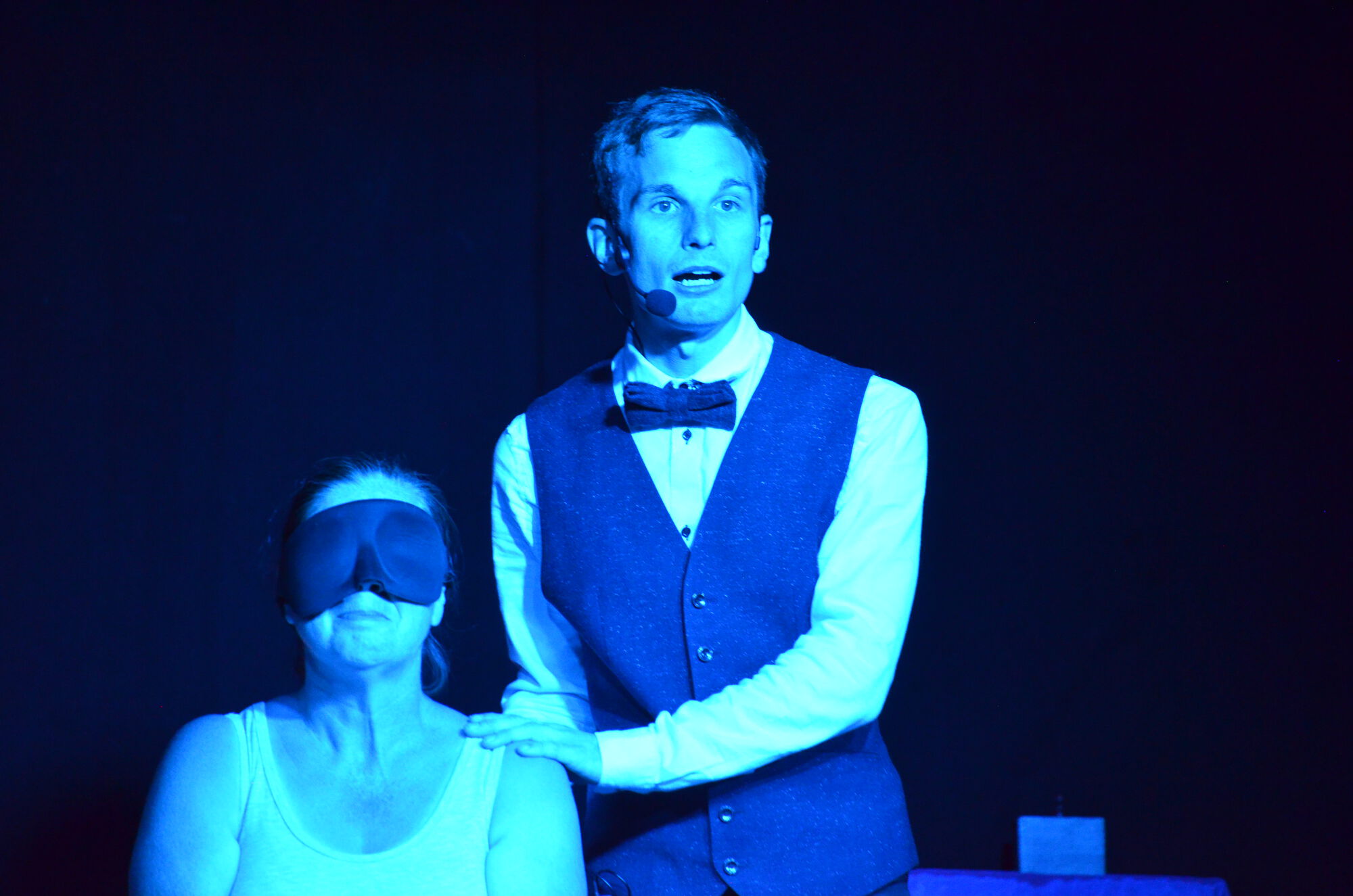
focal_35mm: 330
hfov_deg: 6.3
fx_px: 12378
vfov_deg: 4.1
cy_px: 448
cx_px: 676
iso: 3200
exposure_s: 1/200
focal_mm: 220
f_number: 5.3
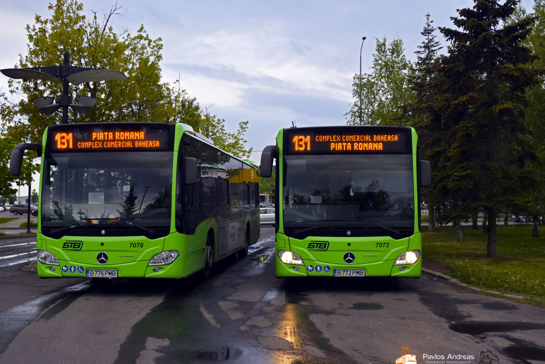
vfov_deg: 32.3
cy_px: 184
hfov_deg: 46.9
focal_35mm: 42
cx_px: 272
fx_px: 629
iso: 400
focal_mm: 27
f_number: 5.6
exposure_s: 1/400
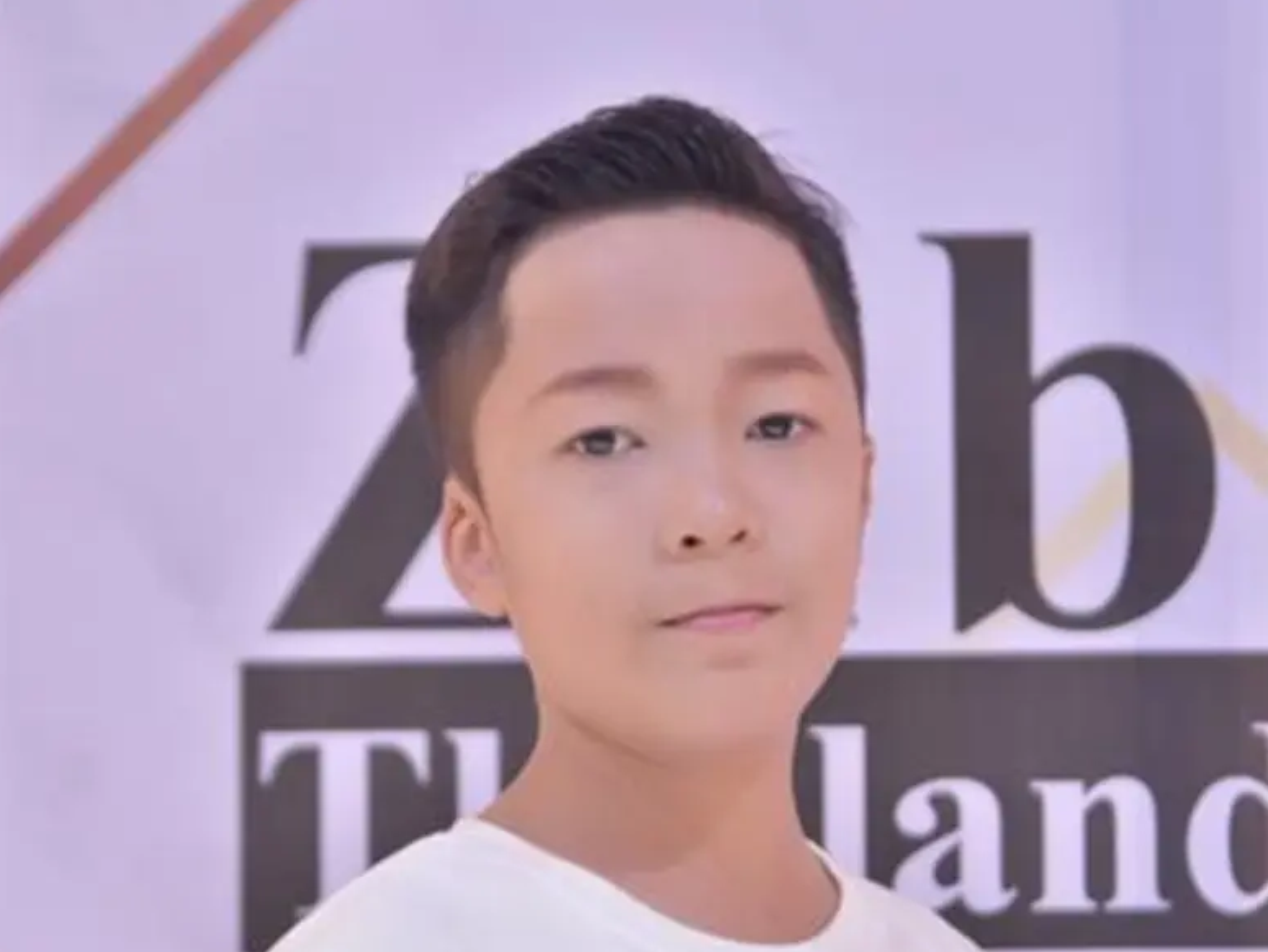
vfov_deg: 7.2
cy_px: 872
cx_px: 632
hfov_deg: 9.6
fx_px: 7576
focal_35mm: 207
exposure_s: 1/125
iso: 2000
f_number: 4
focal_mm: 95
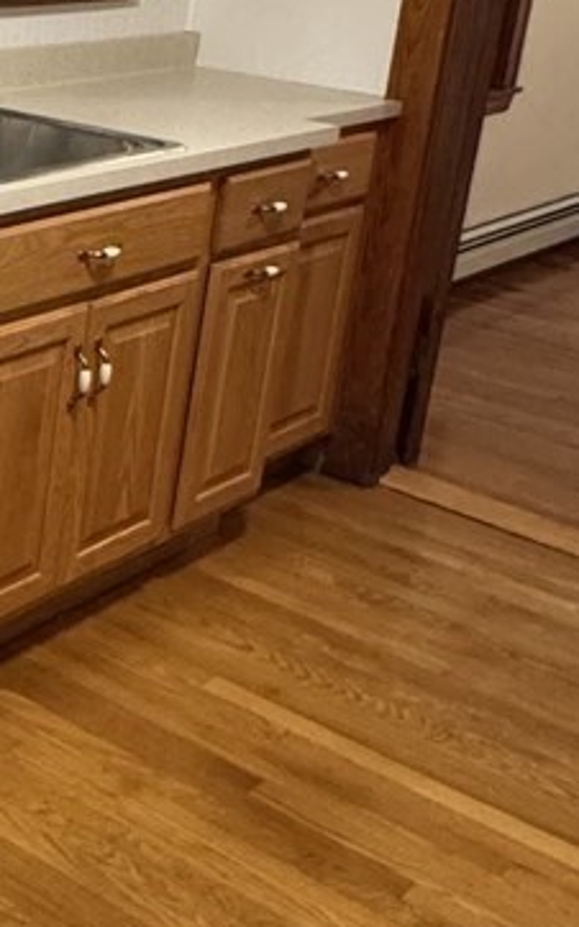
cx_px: -266
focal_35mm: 63
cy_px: 269
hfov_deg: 18.5
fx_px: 1592
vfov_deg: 32.1
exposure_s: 1/60
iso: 800
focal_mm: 2.22
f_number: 2.2
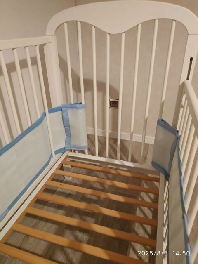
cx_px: 99
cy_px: 132
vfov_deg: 71.6
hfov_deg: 56.8
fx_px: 183
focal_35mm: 24
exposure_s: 1/20
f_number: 1.9
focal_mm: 3.94
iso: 800
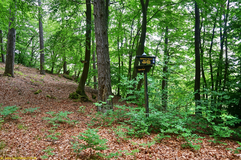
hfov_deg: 60.3
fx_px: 208
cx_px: 120
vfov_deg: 42.3
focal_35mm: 31
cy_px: 80
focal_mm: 31
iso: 500
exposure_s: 1/160
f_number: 4.5
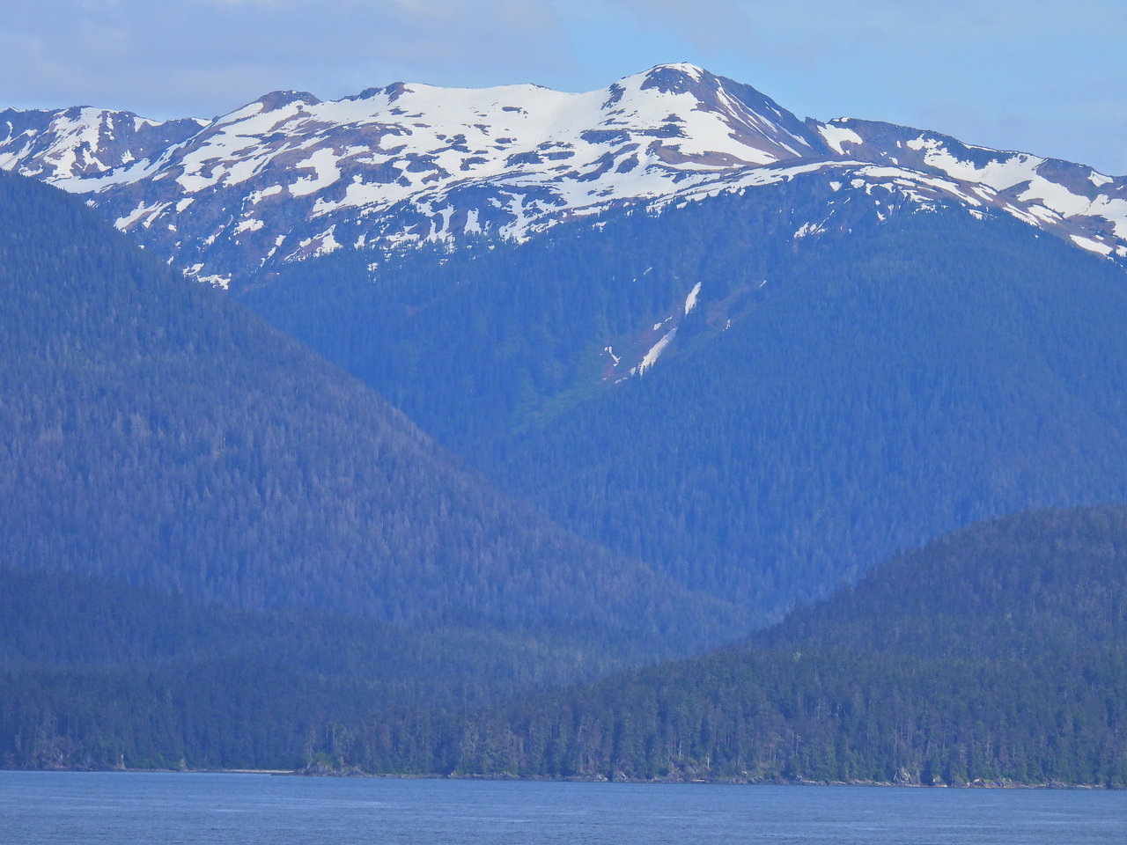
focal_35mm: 300
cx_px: 564
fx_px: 9767
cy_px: 422
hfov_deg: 6.6
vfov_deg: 5.0
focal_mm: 53.5
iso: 100
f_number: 5
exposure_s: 1/1250
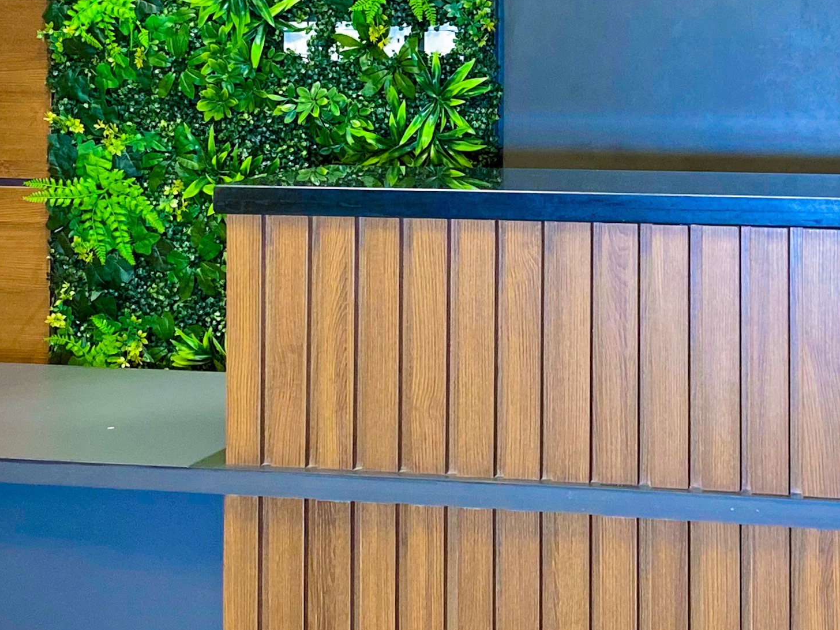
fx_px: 1747
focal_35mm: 72
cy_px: 135
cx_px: 672
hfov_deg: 26.5
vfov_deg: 20.2
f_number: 1.8
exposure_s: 1/50
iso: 250
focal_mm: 4.25
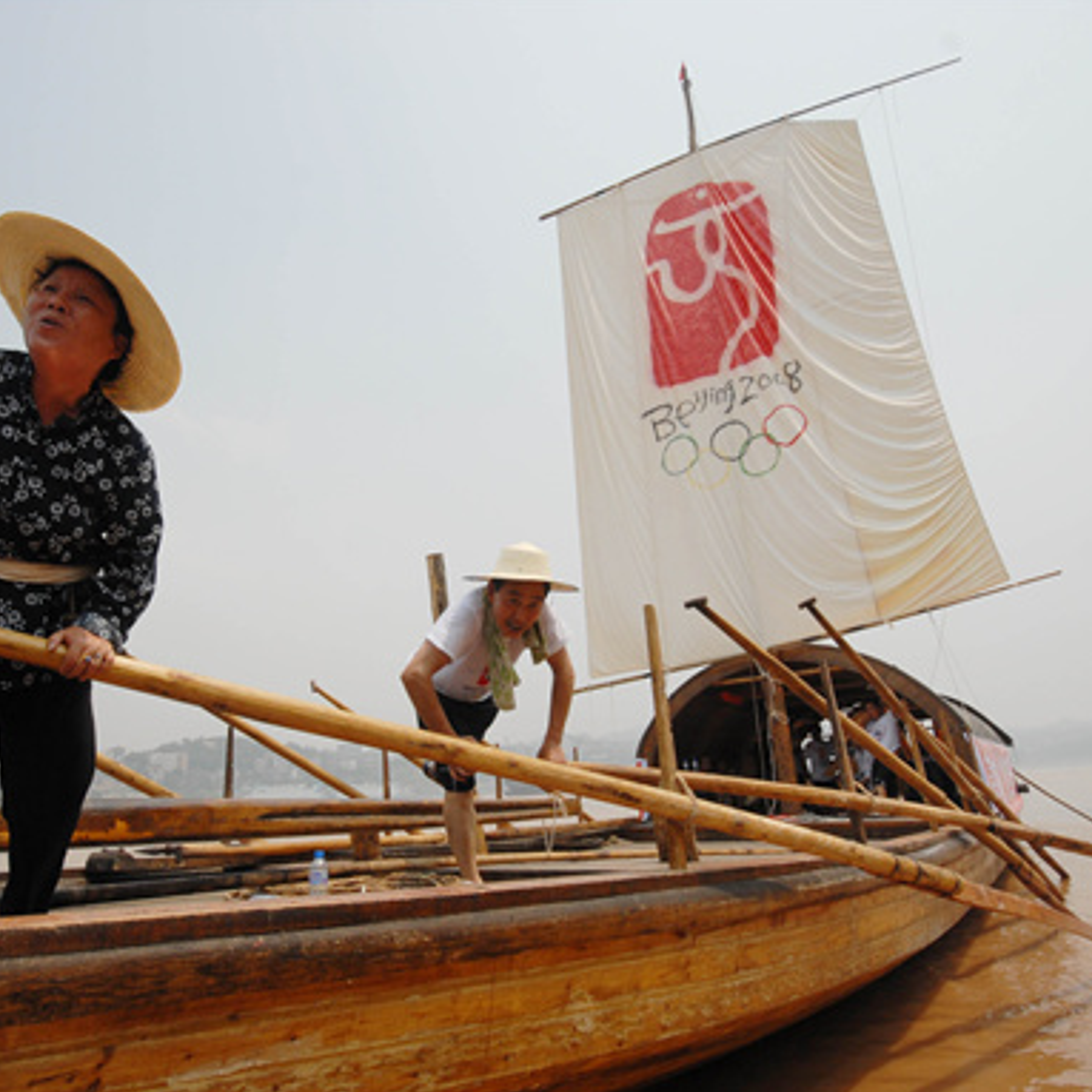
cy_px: 563
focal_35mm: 20
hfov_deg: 74.6
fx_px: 714
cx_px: 485
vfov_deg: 74.8
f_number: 8
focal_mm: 10
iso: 200
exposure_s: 1/640
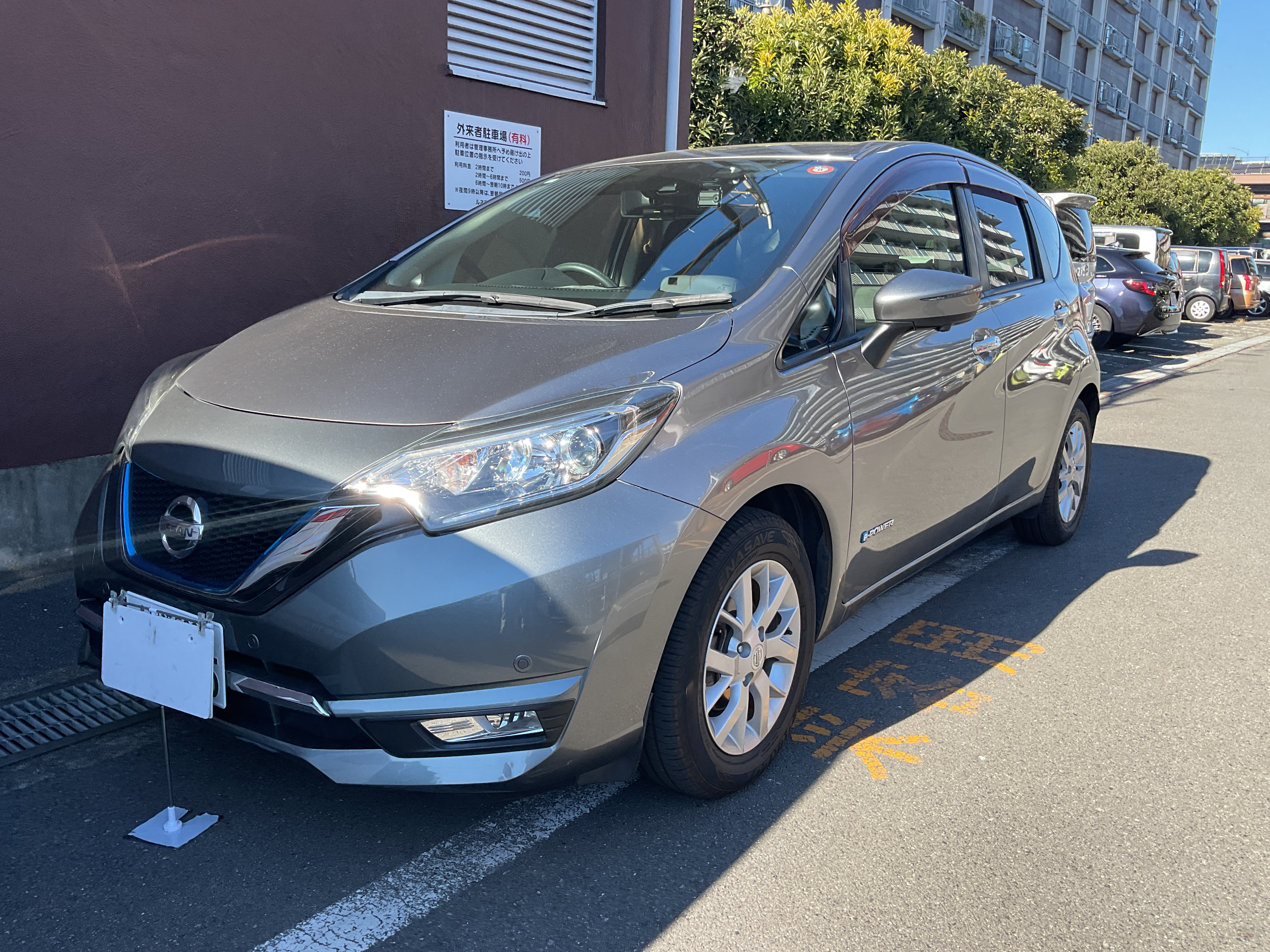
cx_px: 635
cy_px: 476
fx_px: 1064
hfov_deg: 61.7
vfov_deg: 48.2
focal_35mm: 29
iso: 16
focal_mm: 3
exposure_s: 1/412
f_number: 1.8
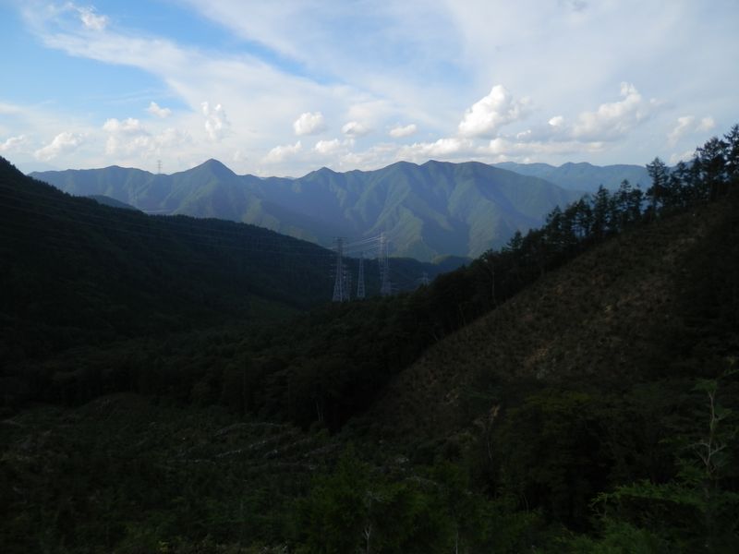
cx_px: 370
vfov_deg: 54.9
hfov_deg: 69.4
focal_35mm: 25
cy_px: 277
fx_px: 534
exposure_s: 1/100
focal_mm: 4.5
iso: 80
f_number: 8.7
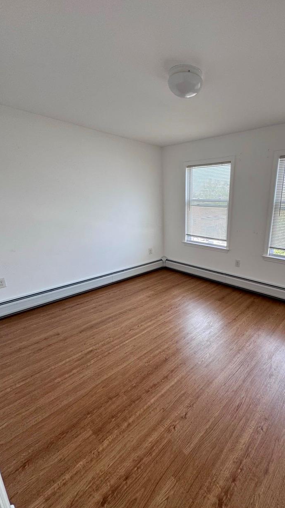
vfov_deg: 99.4
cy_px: 259
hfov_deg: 65.2
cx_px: 192
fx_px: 215
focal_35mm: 16
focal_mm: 2.22
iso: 80
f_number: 2.2
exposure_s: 1/99
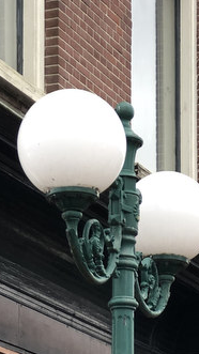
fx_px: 1643
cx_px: 157
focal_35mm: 175
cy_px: 487
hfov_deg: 6.9
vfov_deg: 11.9
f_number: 2.8
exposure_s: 1/120
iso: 80
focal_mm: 6.6
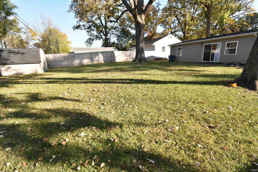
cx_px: 129
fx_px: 108
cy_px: 86
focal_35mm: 15
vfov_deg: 77.4
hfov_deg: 100.3
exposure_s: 1/60
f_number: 16
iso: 400
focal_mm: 10
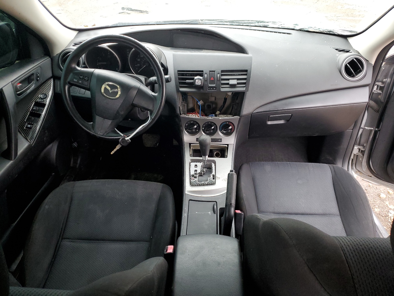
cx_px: 197
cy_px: 148
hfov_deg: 67.3
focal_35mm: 26
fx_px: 296
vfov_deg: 53.1
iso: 116
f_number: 1.5
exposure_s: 1/60.2
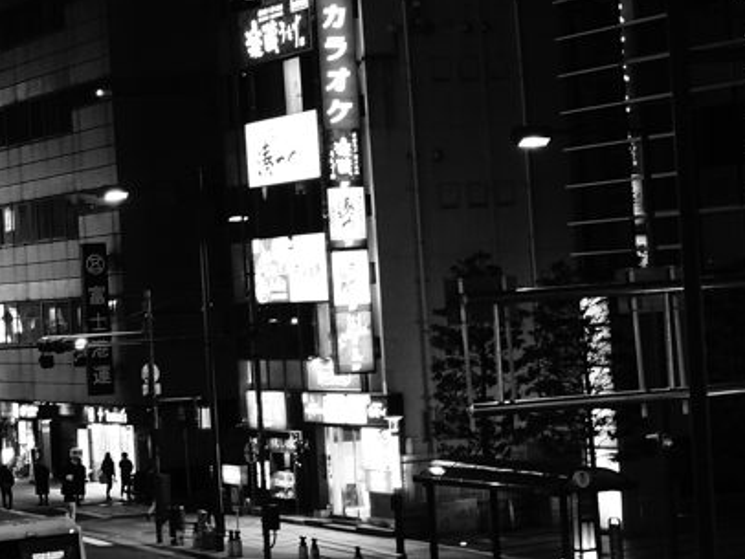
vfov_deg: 13.6
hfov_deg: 17.4
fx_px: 2347
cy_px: 189
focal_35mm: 109
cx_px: -94
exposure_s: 1/15
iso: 640
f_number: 4.5
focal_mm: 30
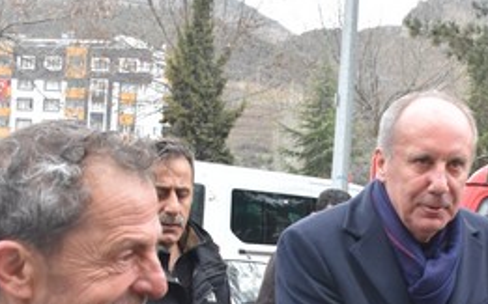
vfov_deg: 16.1
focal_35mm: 78
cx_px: 352
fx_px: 1037
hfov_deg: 26.2
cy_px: 359
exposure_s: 1/200
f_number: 7.1
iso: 800
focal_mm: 18
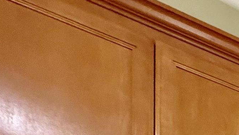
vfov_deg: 10.9
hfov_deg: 20.8
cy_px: 411
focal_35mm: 70
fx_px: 444
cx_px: 431
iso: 500
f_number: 2.2
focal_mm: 2.22
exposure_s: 1/60
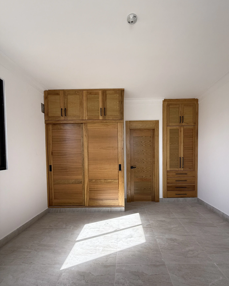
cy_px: 160
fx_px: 136
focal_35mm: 16
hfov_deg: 80.2
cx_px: 125
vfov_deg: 92.7
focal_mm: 2.22
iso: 64
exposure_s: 1/430
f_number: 2.2
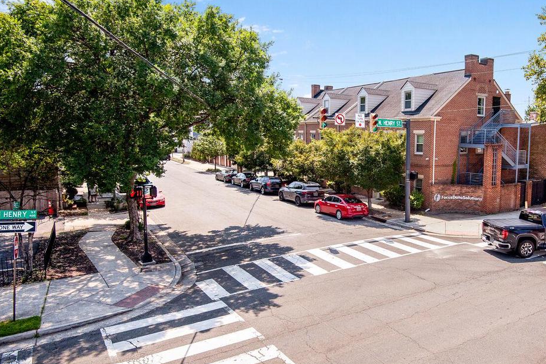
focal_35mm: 25
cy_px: 221
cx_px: 383
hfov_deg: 68.6
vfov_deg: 50.9
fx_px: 379
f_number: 5.6
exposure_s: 1/640
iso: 200
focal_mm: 16
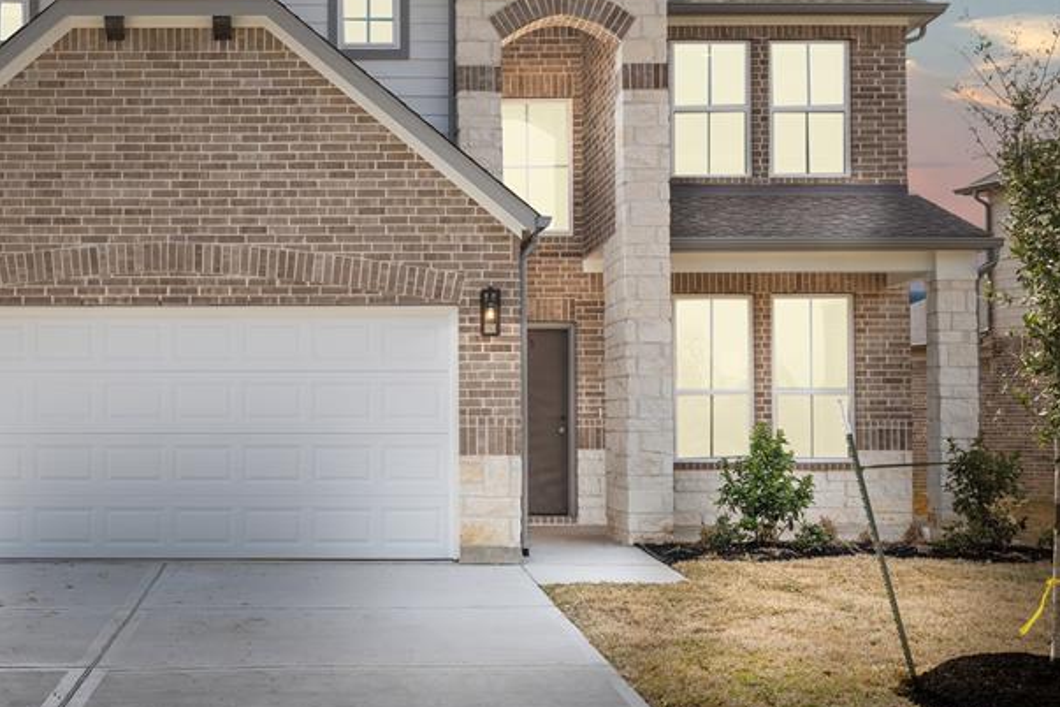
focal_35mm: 56
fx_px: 1649
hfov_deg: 35.1
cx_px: 308
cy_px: 318
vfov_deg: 24.2
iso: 320
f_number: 9
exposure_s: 1/160
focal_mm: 33
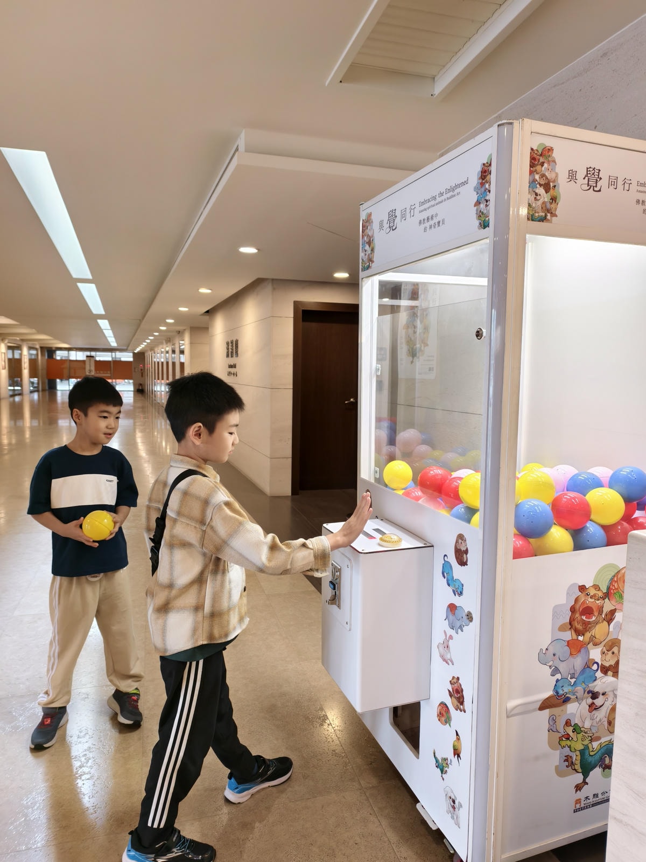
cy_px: 431
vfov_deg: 73.9
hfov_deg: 58.9
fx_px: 572
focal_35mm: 23
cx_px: 323
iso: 536
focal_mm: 6.54
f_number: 1.57
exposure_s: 1/120
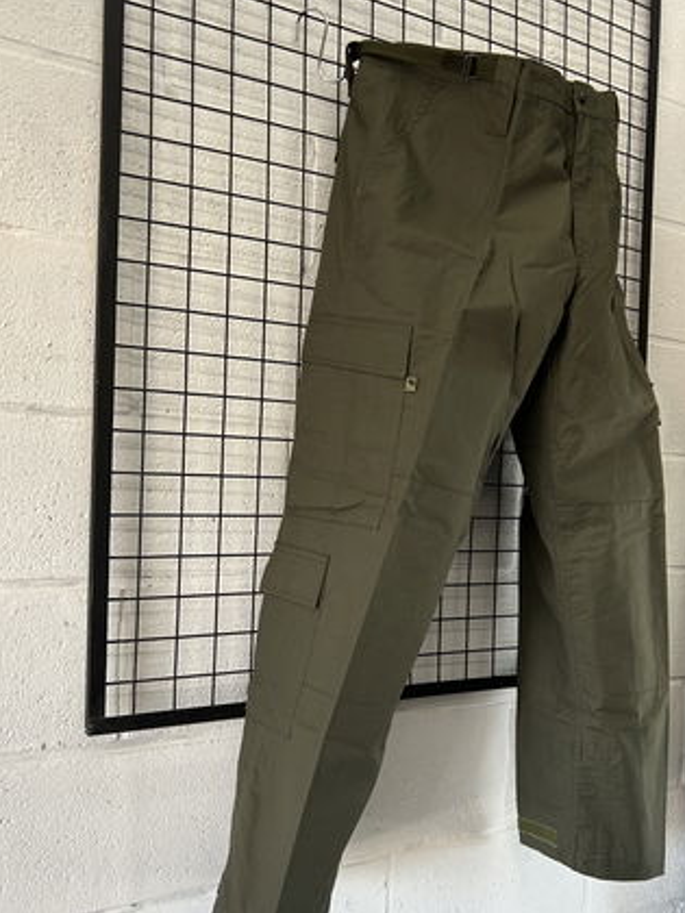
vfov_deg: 55.3
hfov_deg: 42.9
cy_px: 488
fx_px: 871
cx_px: 365
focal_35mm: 33
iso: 125
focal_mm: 5.7
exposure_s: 1/75
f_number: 1.5
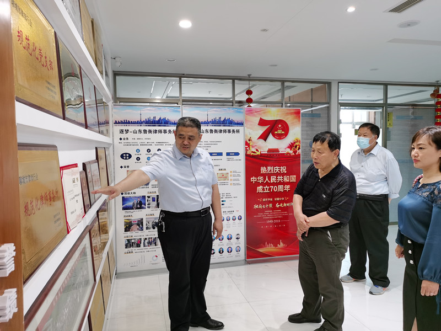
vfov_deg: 51.4
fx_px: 344
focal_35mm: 27
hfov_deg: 65.3
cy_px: 166
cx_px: 220
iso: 250
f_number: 1.8
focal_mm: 5.58
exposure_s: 1/50
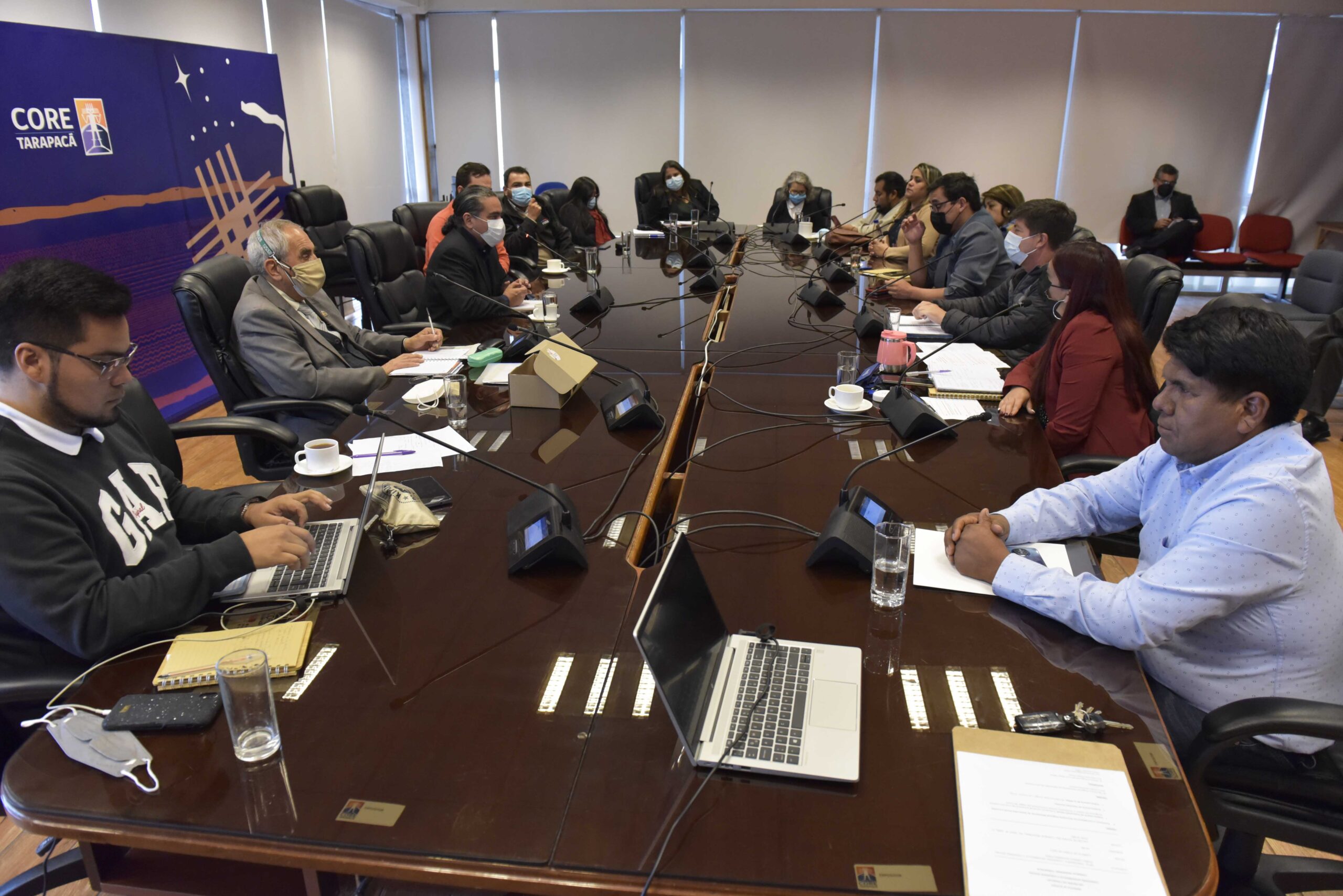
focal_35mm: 24
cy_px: 448
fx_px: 896
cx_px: 672
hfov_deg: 73.7
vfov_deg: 53.2
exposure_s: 1/160
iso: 4000
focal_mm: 24
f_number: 5
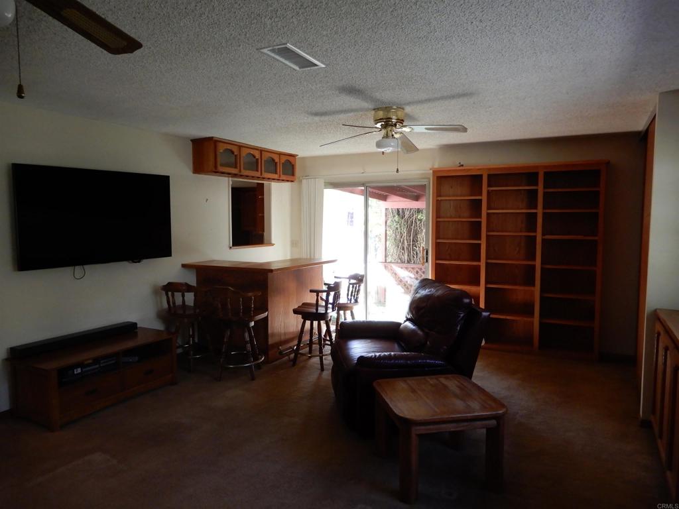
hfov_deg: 71.6
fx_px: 471
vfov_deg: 56.8
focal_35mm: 24
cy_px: 254
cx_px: 340
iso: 280
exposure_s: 1/30
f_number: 3.4
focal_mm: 4.3
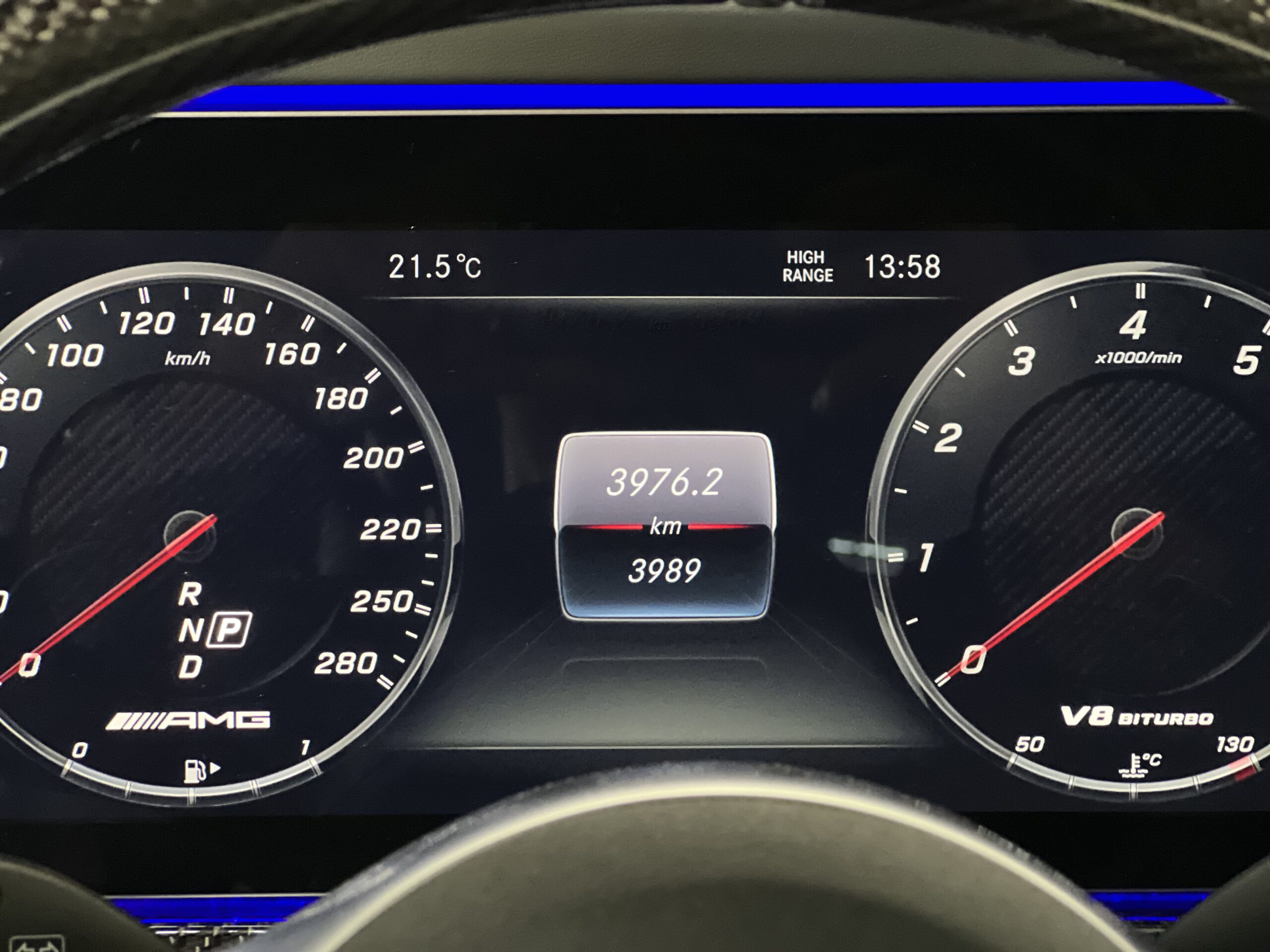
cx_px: 635
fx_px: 2825
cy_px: 476
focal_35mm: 77
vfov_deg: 19.1
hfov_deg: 25.3
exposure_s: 1/14
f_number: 2.8
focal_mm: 9
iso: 500
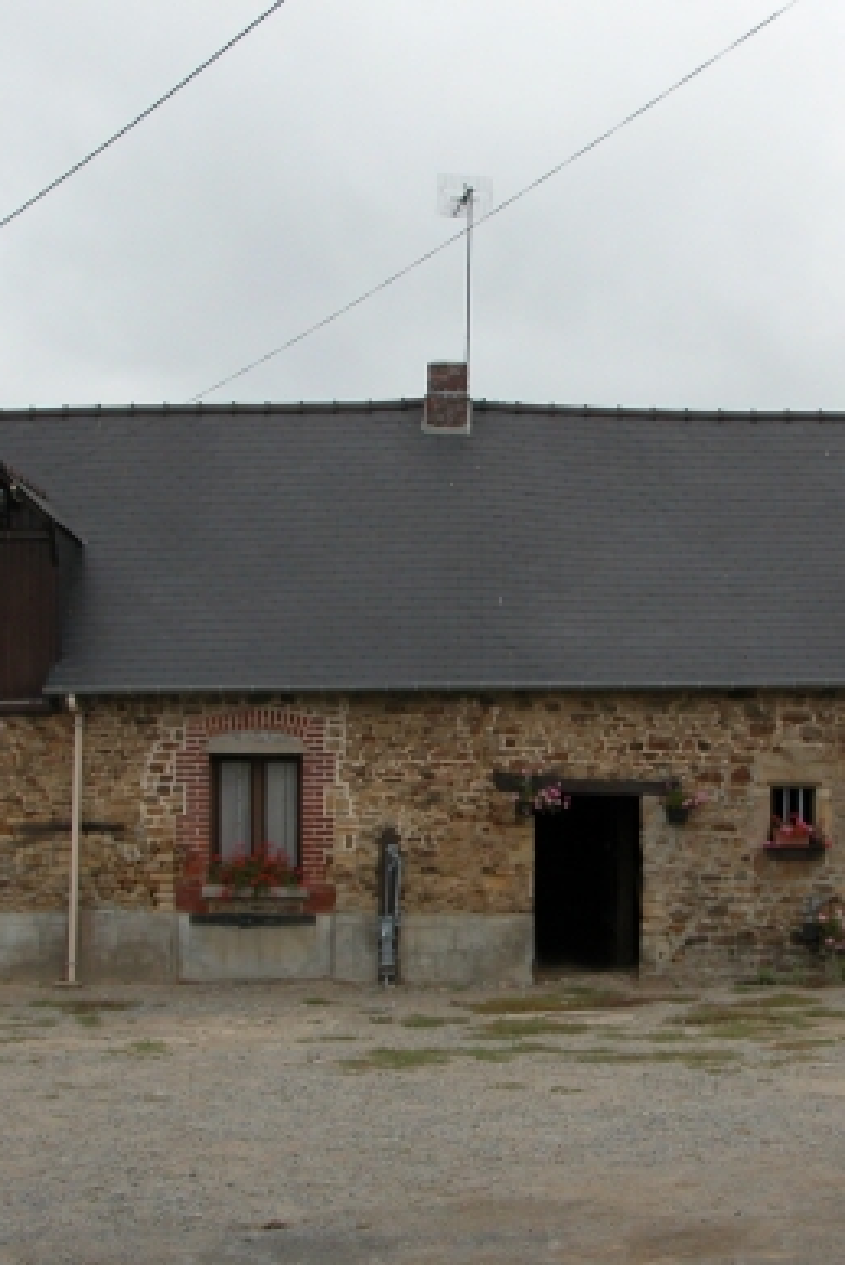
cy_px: 737
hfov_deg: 21.2
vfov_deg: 31.3
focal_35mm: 64
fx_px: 2251
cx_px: 574
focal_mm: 8.9
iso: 100
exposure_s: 1/175
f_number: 5
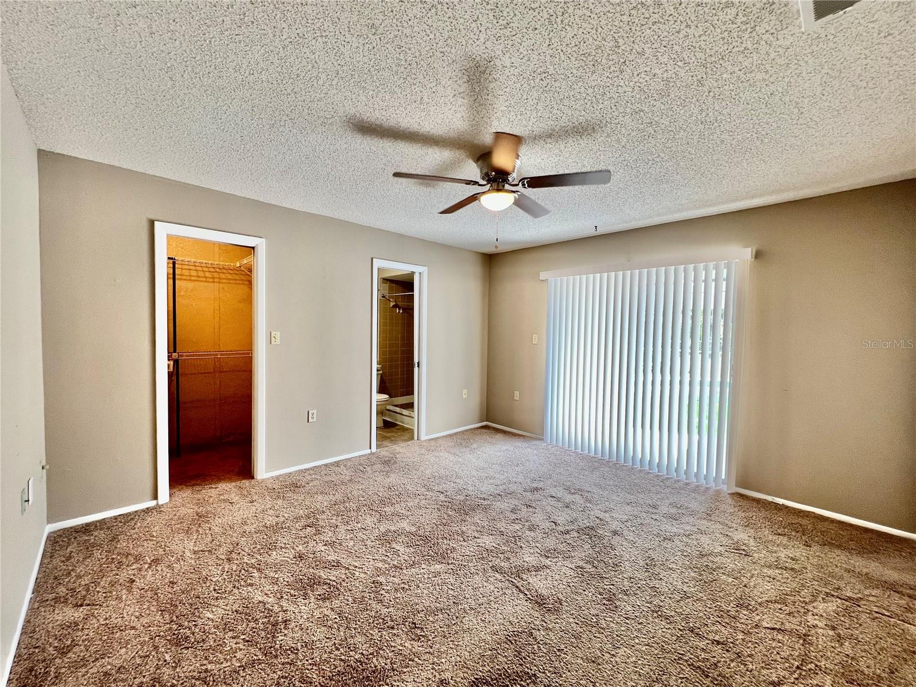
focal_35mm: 13
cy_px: 344
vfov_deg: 89.9
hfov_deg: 106.2
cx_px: 458
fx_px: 344
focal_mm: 1.57
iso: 160
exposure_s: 1/60
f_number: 1.8
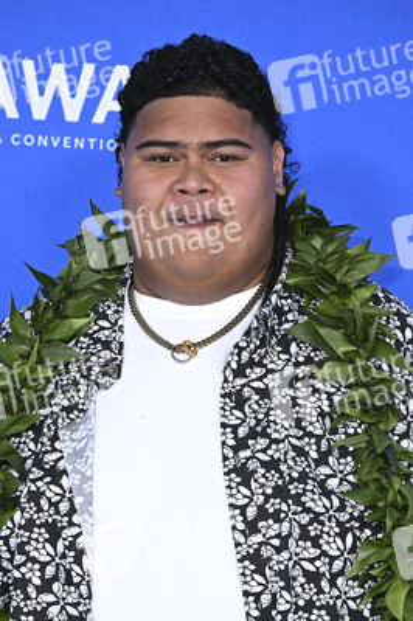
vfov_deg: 21.0
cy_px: 310
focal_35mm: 97
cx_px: 206
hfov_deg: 14.1
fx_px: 1672
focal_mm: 97
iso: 1600
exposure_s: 1/200
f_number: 6.3
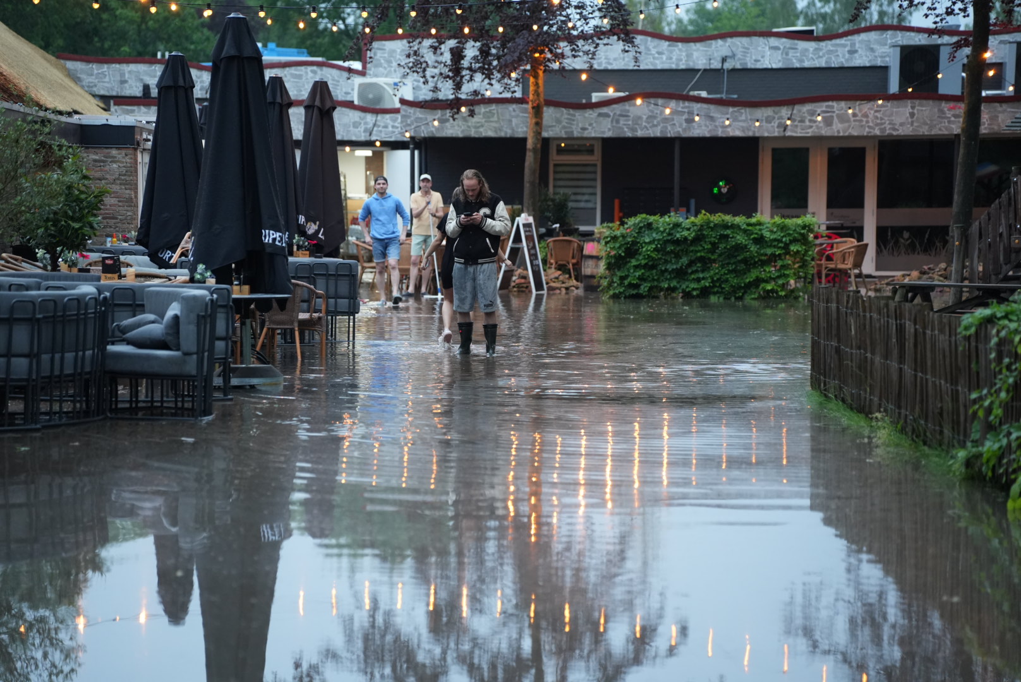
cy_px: 341
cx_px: 510
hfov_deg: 17.6
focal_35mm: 116
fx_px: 3292
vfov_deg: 11.8
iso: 3200
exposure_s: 1/160
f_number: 2.8
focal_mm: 116
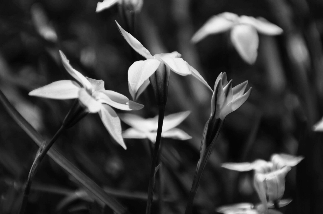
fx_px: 2686
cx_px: 162
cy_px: 107
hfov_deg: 6.9
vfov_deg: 4.6
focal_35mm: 300
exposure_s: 1/640
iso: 100
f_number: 6.3
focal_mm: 200
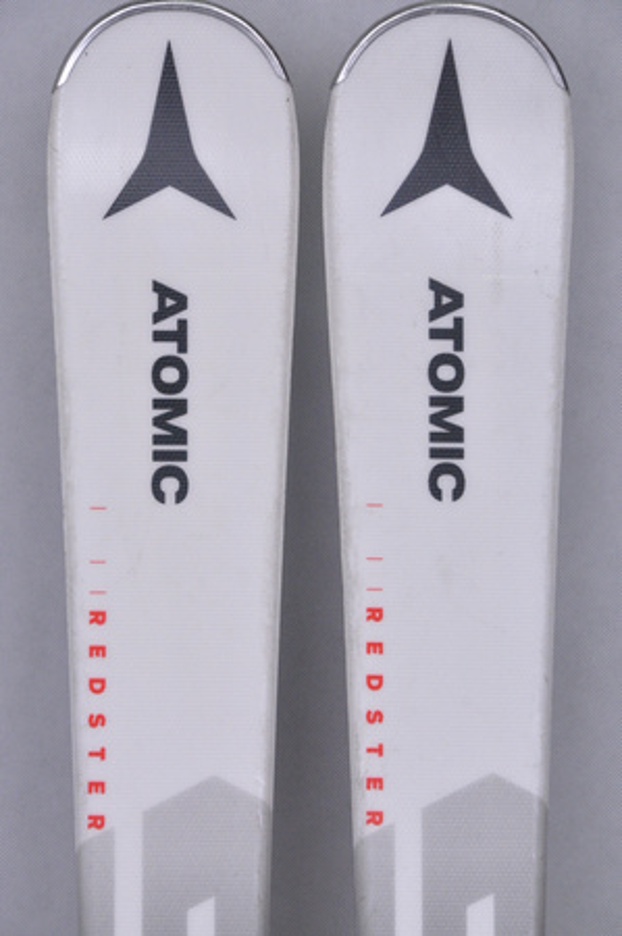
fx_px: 4091
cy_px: 468
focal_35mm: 158
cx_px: 311
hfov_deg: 8.7
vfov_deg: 13.1
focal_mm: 105
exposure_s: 1/125
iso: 3200
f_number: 9.5
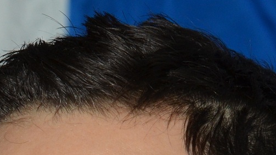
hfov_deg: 3.3
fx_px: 4776
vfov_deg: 1.9
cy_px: 359
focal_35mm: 653
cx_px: 57
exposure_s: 1/200
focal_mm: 85
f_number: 9
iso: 400
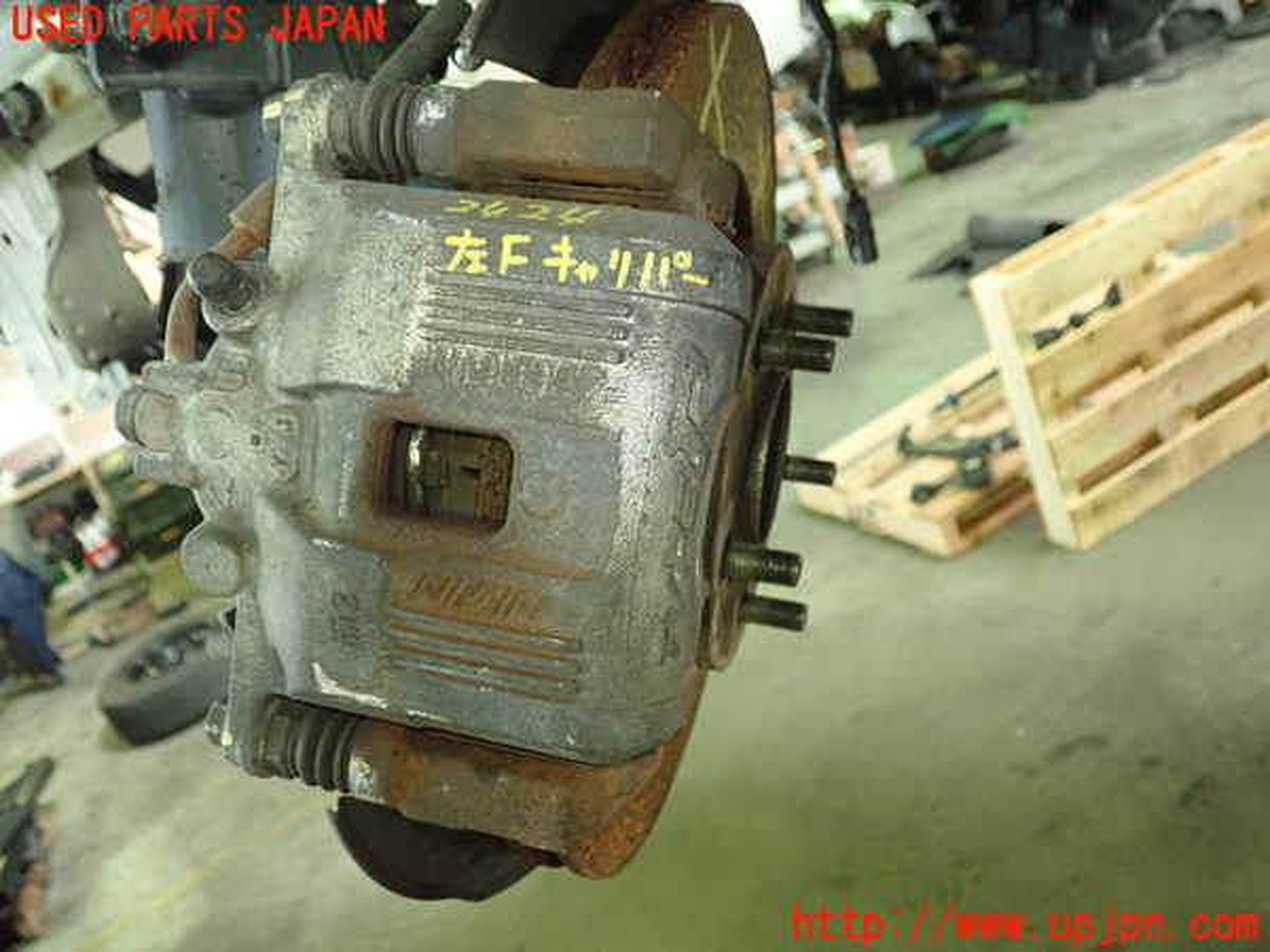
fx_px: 1101
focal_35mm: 30
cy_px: 476
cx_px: 635
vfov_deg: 46.8
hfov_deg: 60.0
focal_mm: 5.5
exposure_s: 1/60
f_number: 2.3
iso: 800
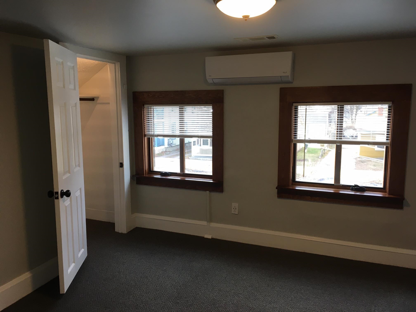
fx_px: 349
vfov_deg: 48.2
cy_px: 156
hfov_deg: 61.7
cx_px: 208
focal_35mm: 29
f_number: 2.2
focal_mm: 4.15
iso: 25
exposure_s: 1/30
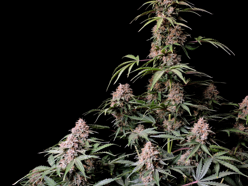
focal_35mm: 45
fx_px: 322
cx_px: 156
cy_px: 80
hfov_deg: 41.8
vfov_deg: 32.1
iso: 100
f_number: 3.3
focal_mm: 6.2
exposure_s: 1/30
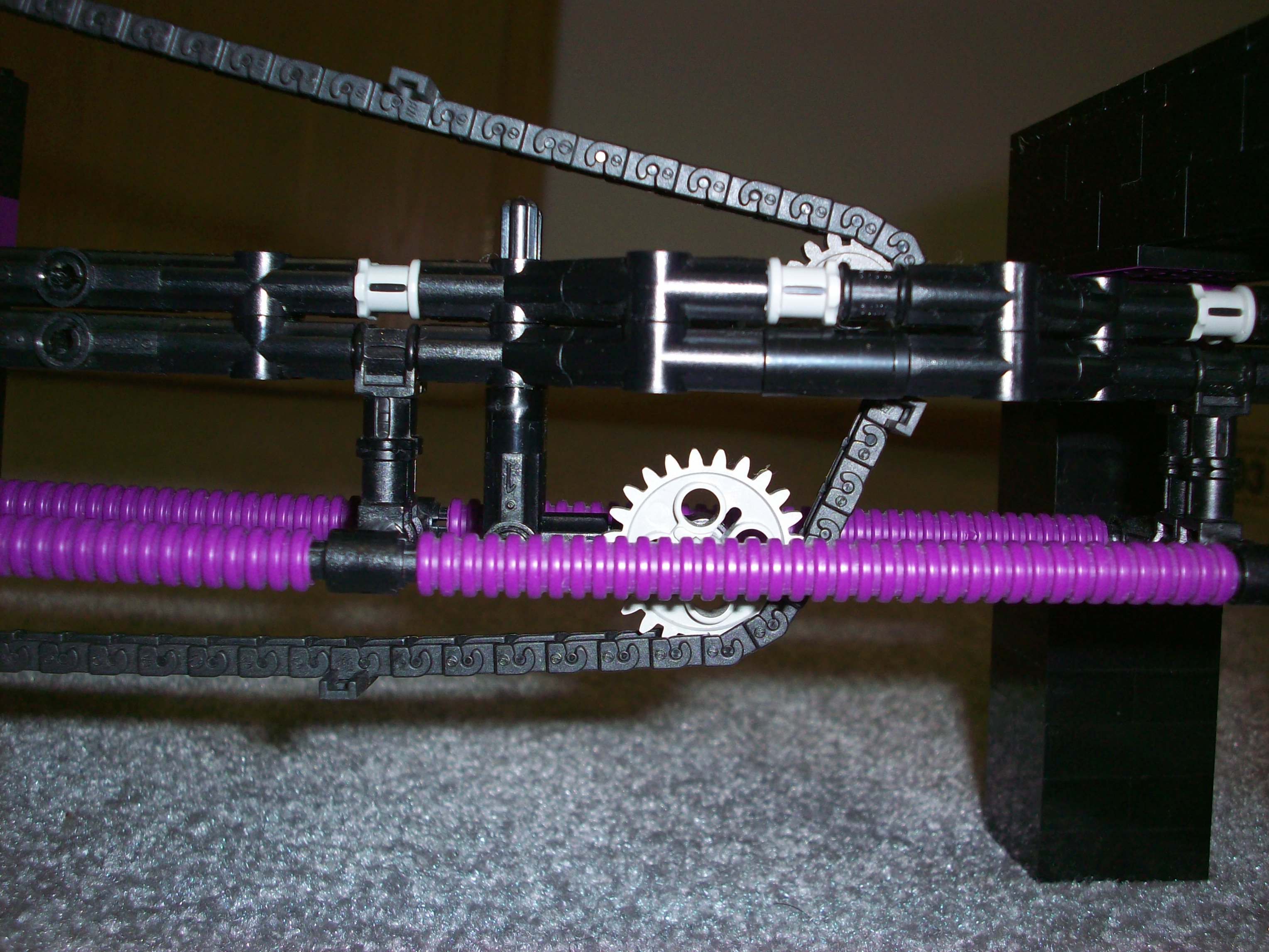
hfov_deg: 50.1
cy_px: 476
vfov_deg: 38.7
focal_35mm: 37
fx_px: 1356
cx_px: 634
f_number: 2.8
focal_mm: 6.2
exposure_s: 1/64
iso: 80
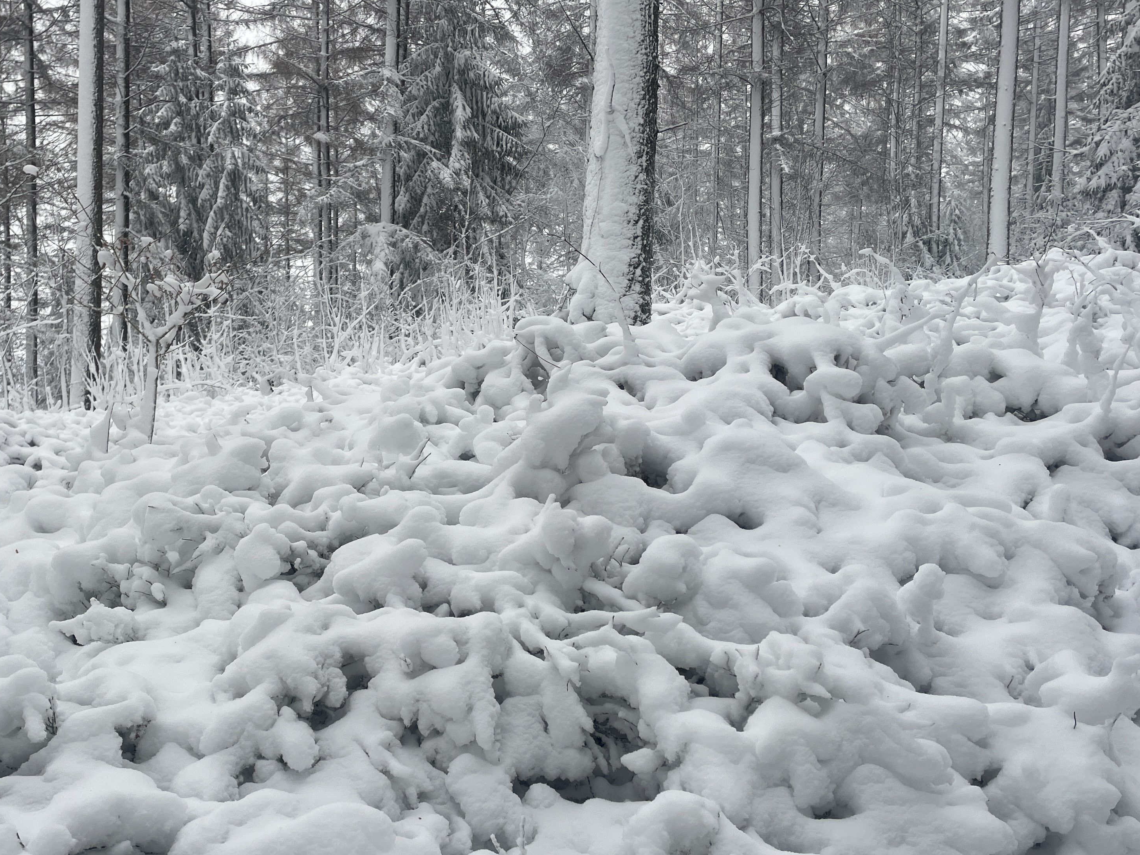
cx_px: 409
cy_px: 451
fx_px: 1186
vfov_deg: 39.6
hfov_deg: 50.7
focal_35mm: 36
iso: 32
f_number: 1.6
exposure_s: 1/186
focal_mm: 4.2
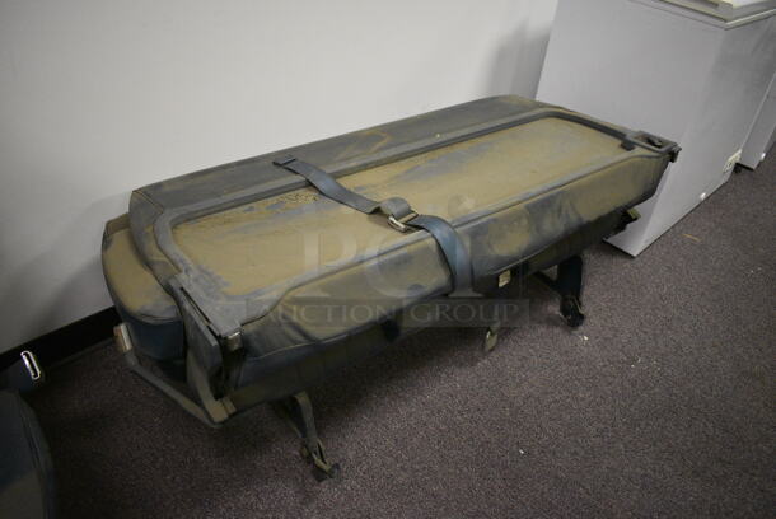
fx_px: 583
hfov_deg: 67.3
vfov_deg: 48.0
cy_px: 260
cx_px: 388
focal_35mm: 27
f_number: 3.5
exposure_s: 1/125
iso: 4000
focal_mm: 18
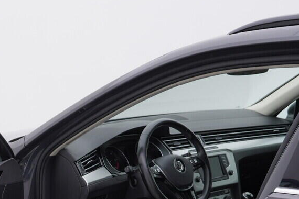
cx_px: 45
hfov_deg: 22.0
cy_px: 244
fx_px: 756
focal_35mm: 91
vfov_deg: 14.5
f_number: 4
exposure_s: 1/80
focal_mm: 24
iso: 125
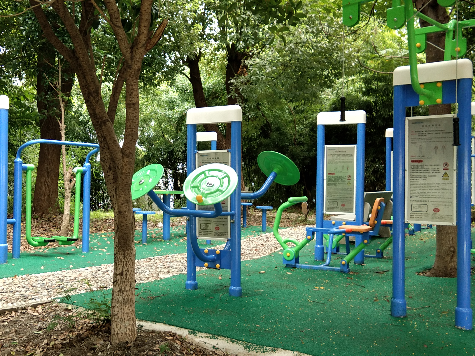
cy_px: 183
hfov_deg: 38.0
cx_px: 180
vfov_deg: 29.1
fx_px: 686
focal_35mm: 50
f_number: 2.2
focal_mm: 3.69
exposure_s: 1/50
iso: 125
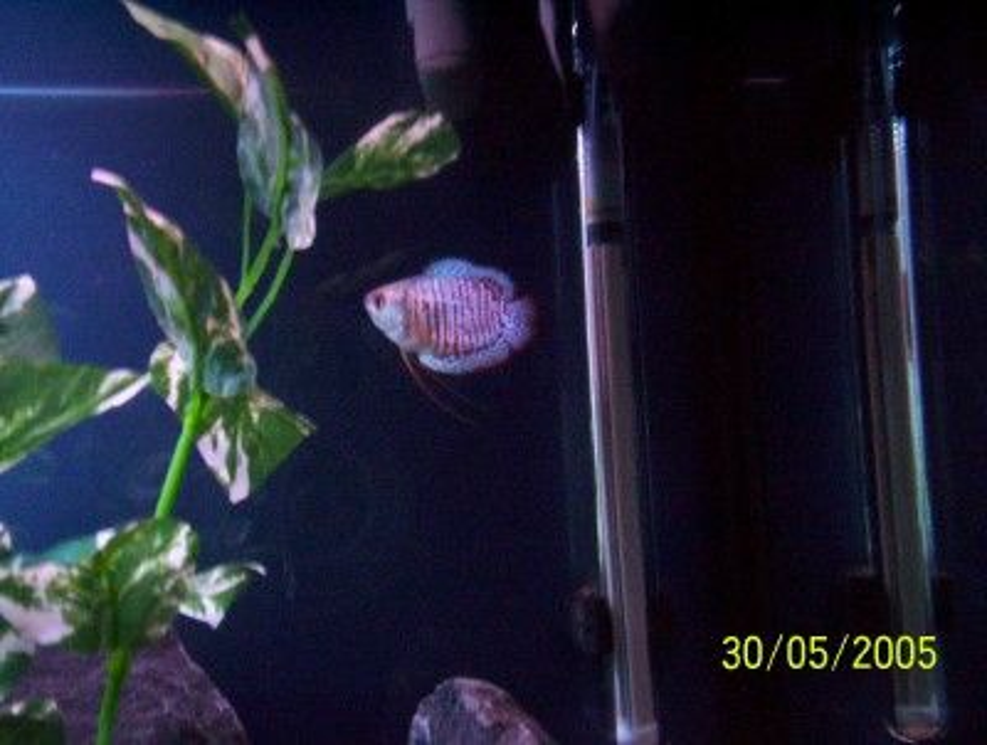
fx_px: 1086
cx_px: 494
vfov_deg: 37.9
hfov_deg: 48.9
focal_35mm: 38
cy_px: 372
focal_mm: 4.99
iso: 200
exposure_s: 1/8
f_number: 4.5
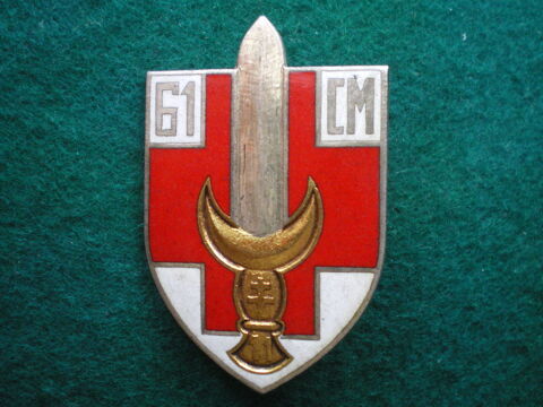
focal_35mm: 38
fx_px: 596
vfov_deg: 37.7
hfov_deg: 49.0
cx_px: 272
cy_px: 204
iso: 400
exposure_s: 1/30
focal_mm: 6.3
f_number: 3.1
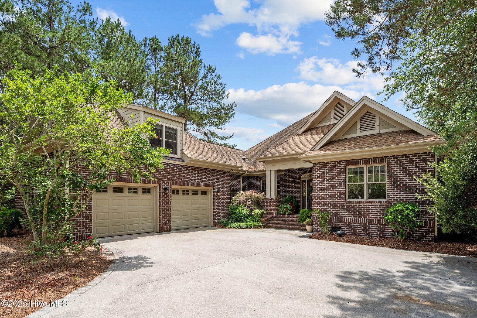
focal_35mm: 18
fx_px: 238
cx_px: 238
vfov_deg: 67.4
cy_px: 159
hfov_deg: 90.0
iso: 160
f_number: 7.1
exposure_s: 1/320
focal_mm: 18
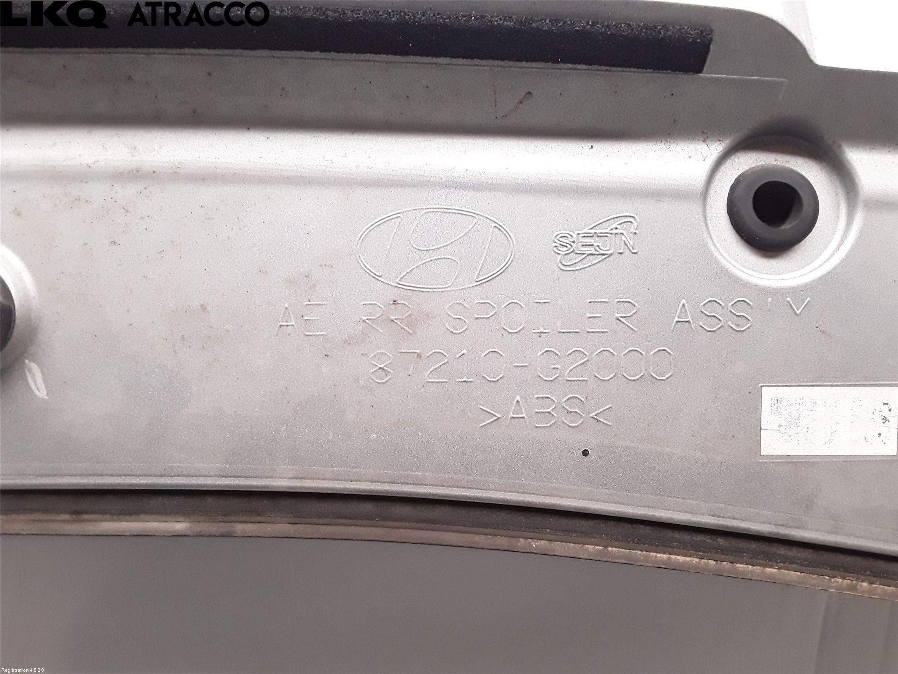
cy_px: 337
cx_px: 449
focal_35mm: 28
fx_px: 726
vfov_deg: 49.7
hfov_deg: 63.4
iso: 100
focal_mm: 2.91
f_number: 1.9
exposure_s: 1/100
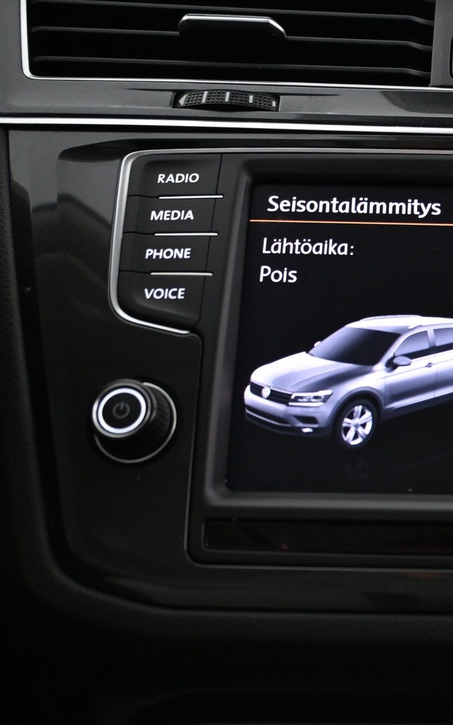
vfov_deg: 43.5
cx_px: 489
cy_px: 362
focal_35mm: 46
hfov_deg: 26.0
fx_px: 909
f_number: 3.8
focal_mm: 20
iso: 1600
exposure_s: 1/25
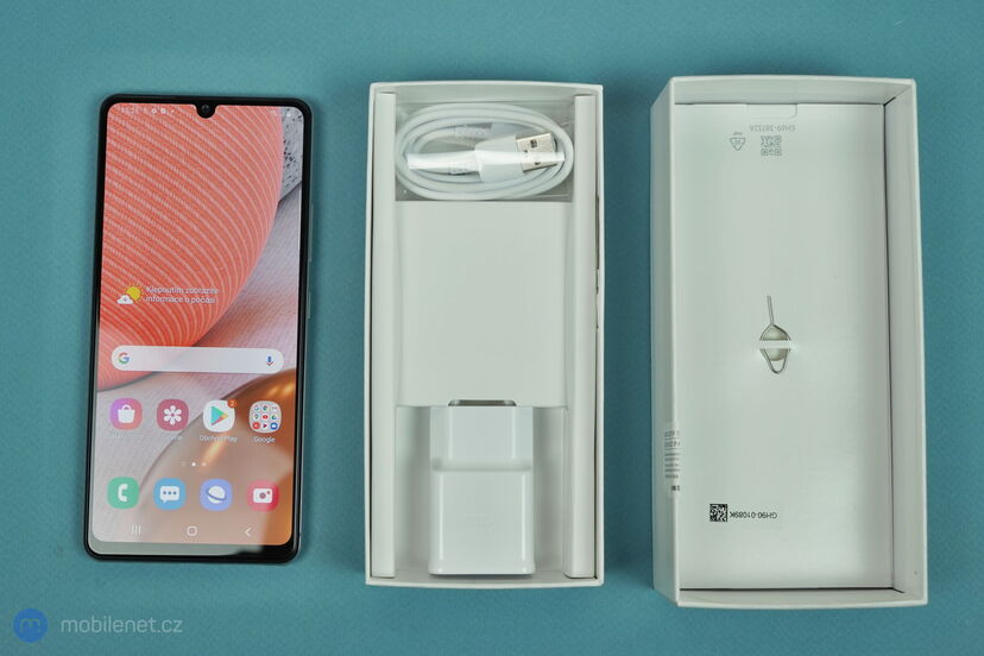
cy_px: 328
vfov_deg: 25.1
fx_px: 1476
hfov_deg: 36.9
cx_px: 492
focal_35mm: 54
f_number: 8
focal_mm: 54
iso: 640
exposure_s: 1/125
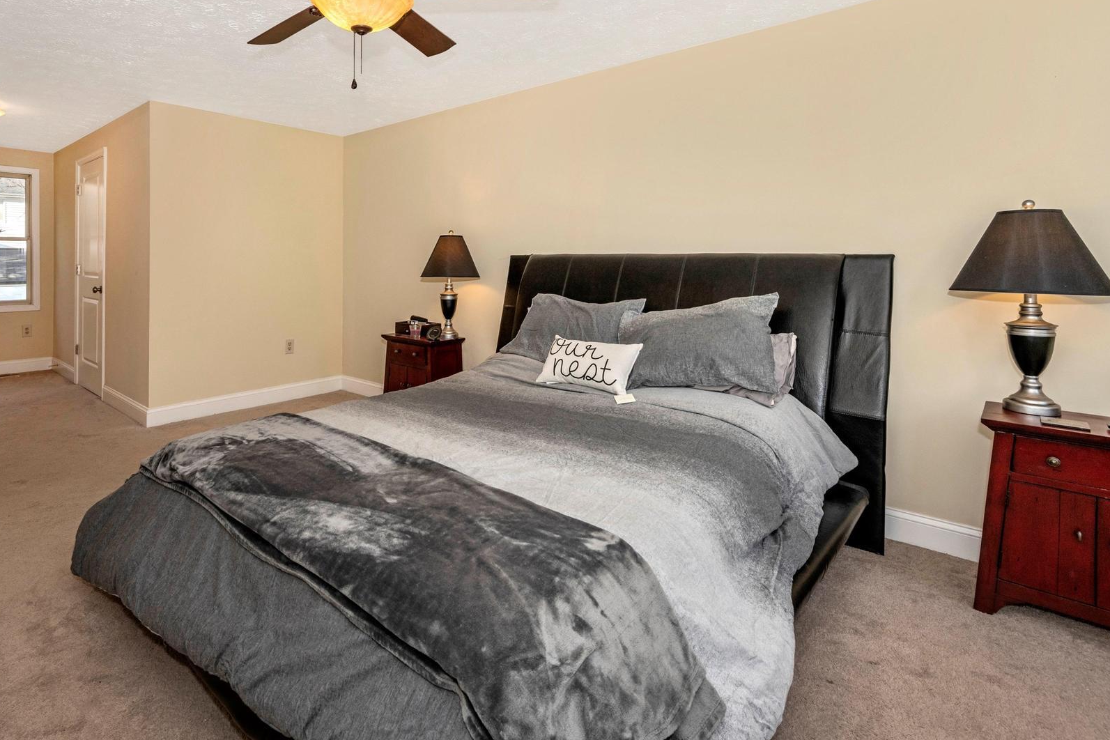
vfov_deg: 66.2
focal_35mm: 18
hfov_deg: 88.7
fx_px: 555
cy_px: 268
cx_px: 436
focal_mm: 14
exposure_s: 1/60
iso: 320
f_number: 8
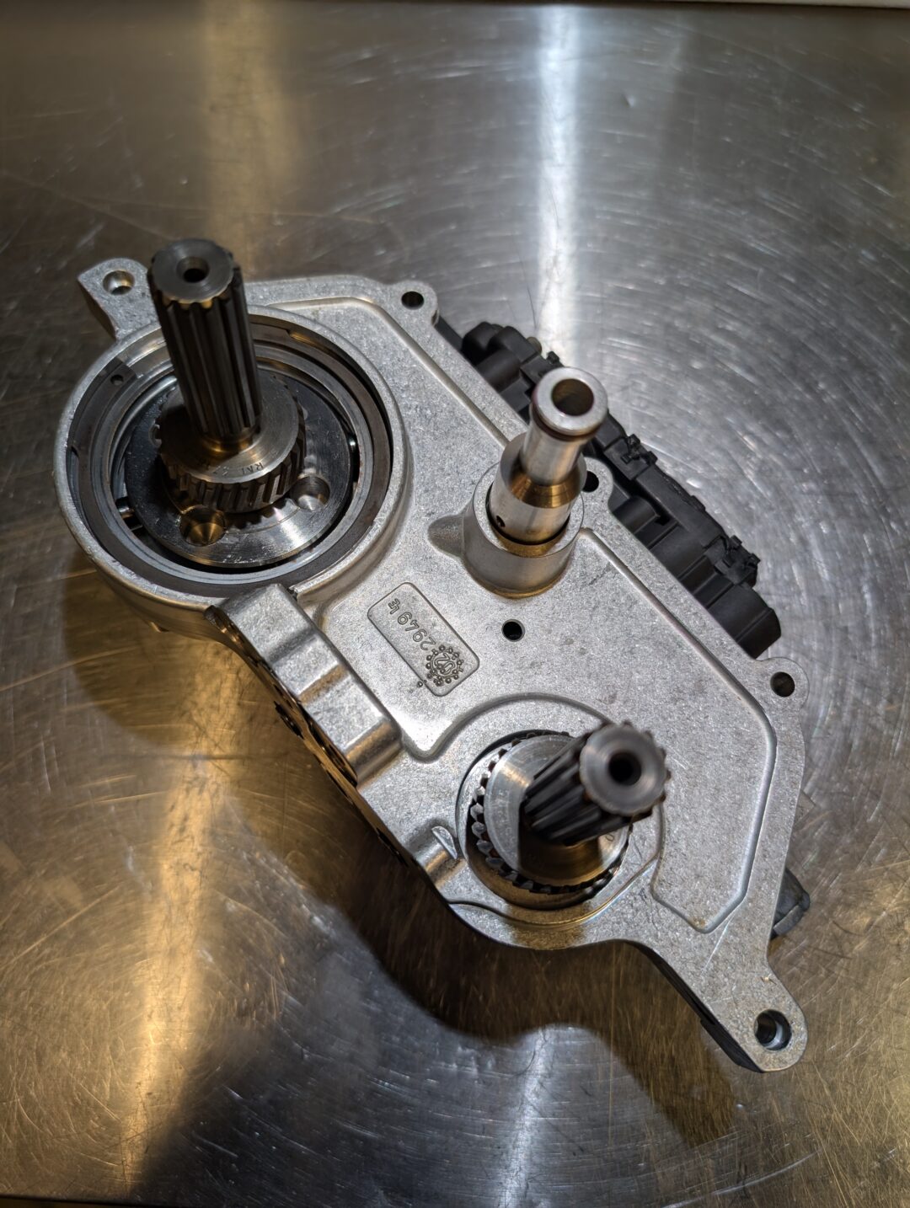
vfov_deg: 71.5
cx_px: 455
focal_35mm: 24
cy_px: 604
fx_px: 839
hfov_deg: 56.9
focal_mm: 6.9
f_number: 1.68
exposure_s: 1/132
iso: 20
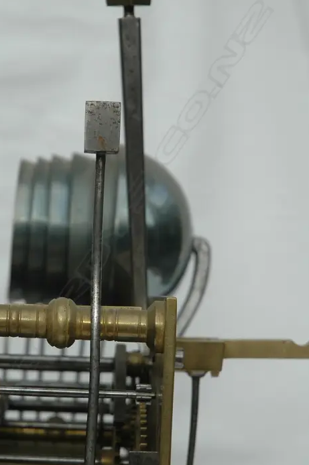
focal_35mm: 155
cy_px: 274
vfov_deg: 13.3
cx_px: 86
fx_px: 2000
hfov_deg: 8.8
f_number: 6.3
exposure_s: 1/400
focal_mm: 70
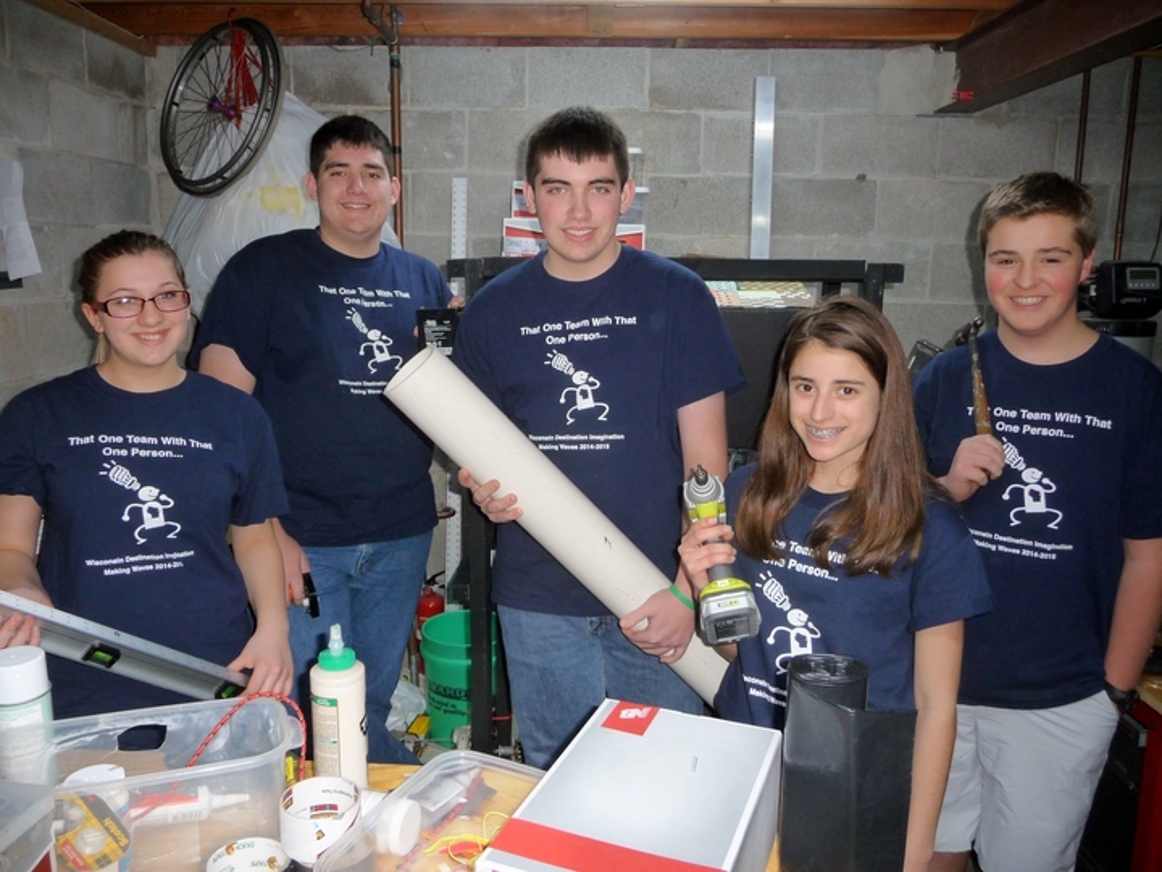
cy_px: 436
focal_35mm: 28
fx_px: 940
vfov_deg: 49.7
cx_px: 581
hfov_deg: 63.4
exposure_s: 1/30
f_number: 3.3
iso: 160
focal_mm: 4.7
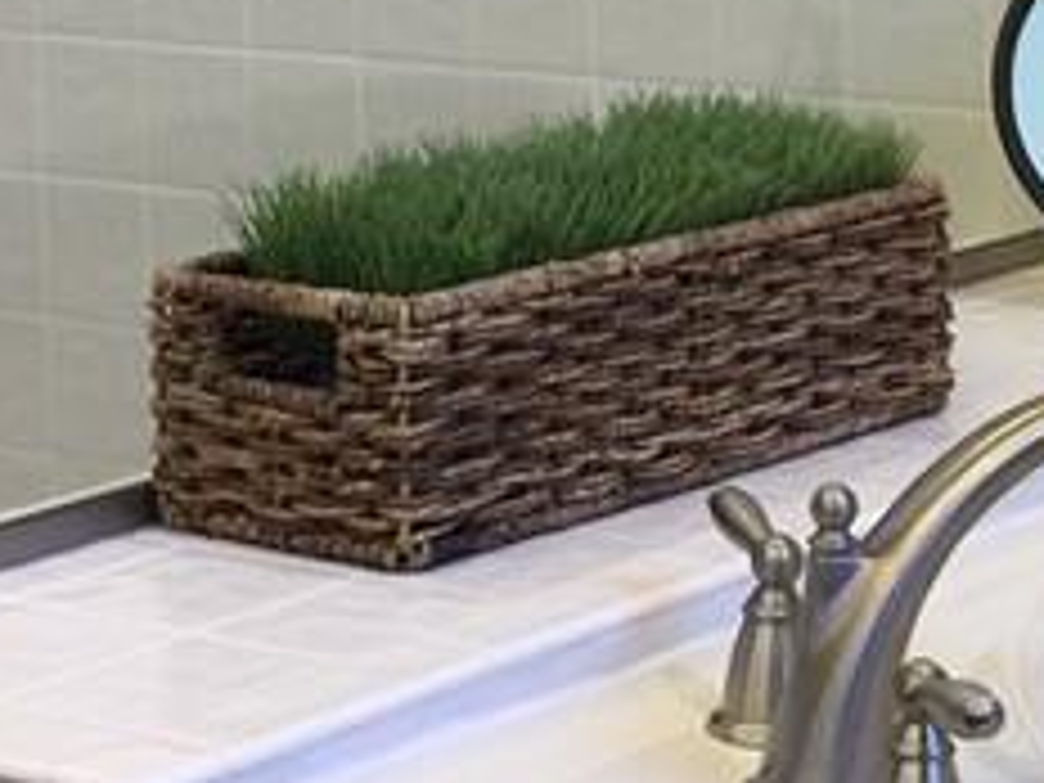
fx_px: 3860
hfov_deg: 15.3
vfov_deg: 11.4
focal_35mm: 128
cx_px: 891
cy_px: -140
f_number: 2.2
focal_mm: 4.15
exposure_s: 1/30
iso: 50
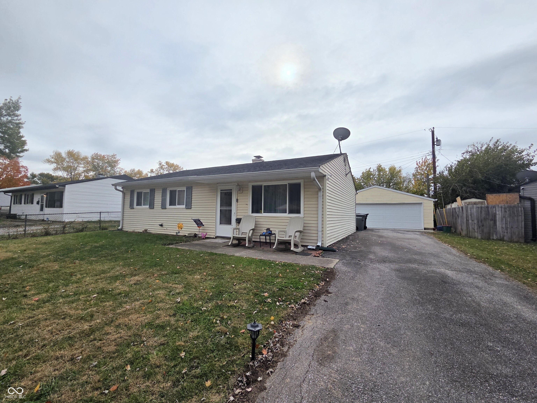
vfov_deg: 89.9
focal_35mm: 13
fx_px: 202
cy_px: 202
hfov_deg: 106.2
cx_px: 268
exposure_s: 1/3589
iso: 50
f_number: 2.2
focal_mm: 2.2
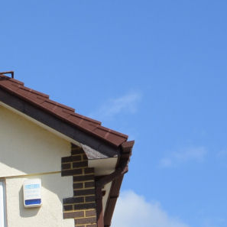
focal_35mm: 117
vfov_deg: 13.1
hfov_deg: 13.3
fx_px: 868
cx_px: -188
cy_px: 436
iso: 100
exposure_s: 1/320
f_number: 9
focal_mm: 13
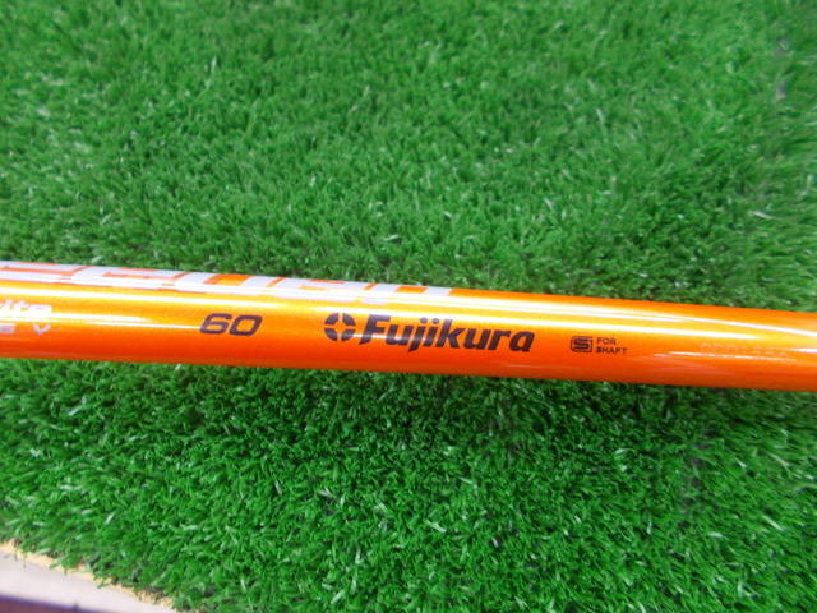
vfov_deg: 53.1
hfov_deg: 67.3
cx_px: 408
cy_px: 306
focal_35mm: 26
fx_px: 614
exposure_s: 1/13
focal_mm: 4.6
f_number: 3.2
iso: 200
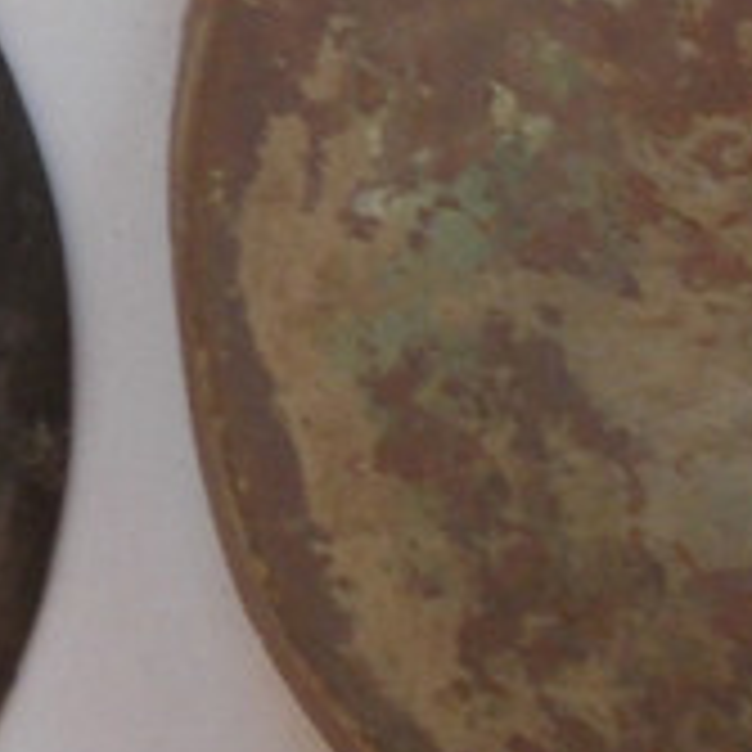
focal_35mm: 243
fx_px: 5972
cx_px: -489
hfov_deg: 7.1
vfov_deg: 7.1
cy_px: -261
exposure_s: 1/30
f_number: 3.3
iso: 80
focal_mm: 6.1
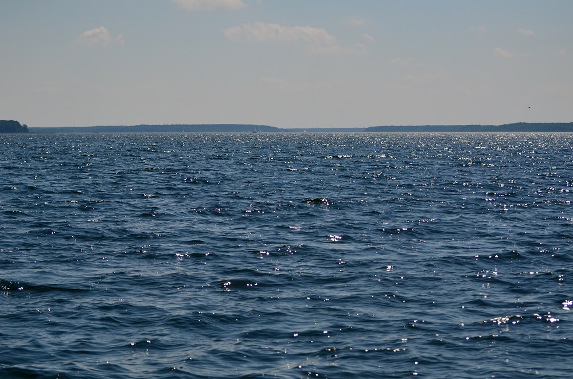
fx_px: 1667
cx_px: 286
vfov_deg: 13.0
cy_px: 190
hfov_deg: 19.5
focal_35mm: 105
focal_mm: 70
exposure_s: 1/8000
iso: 250
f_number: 4.5
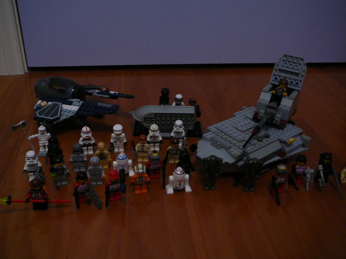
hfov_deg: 52.6
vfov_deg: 40.7
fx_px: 350
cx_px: 173
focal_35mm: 35
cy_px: 130
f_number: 2.8
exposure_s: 1/8
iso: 200
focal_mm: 5.2
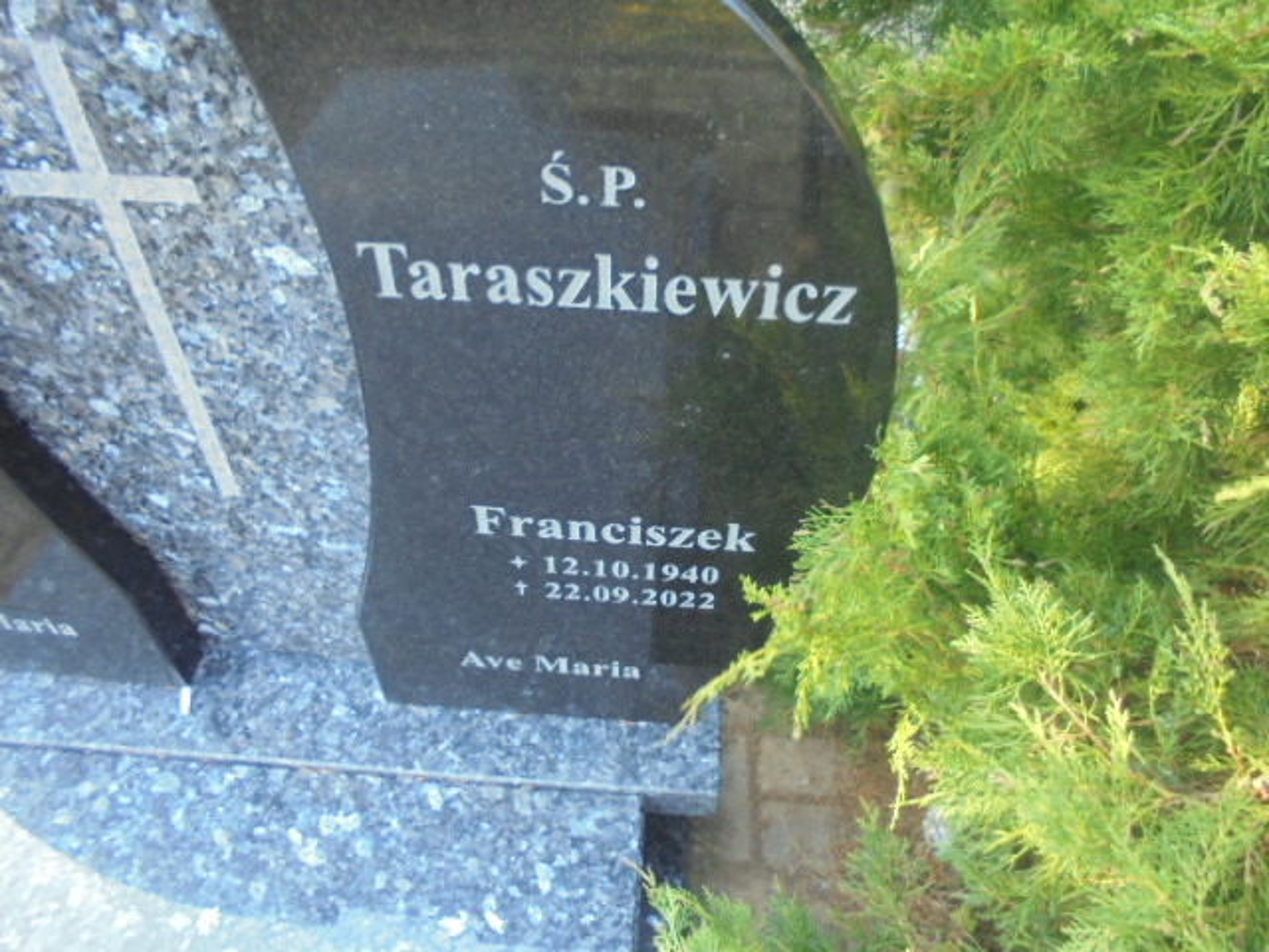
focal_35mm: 26
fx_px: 953
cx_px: 634
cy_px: 476
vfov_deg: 53.1
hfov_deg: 67.3
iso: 250
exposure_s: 1/30
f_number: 3.5
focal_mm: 4.6
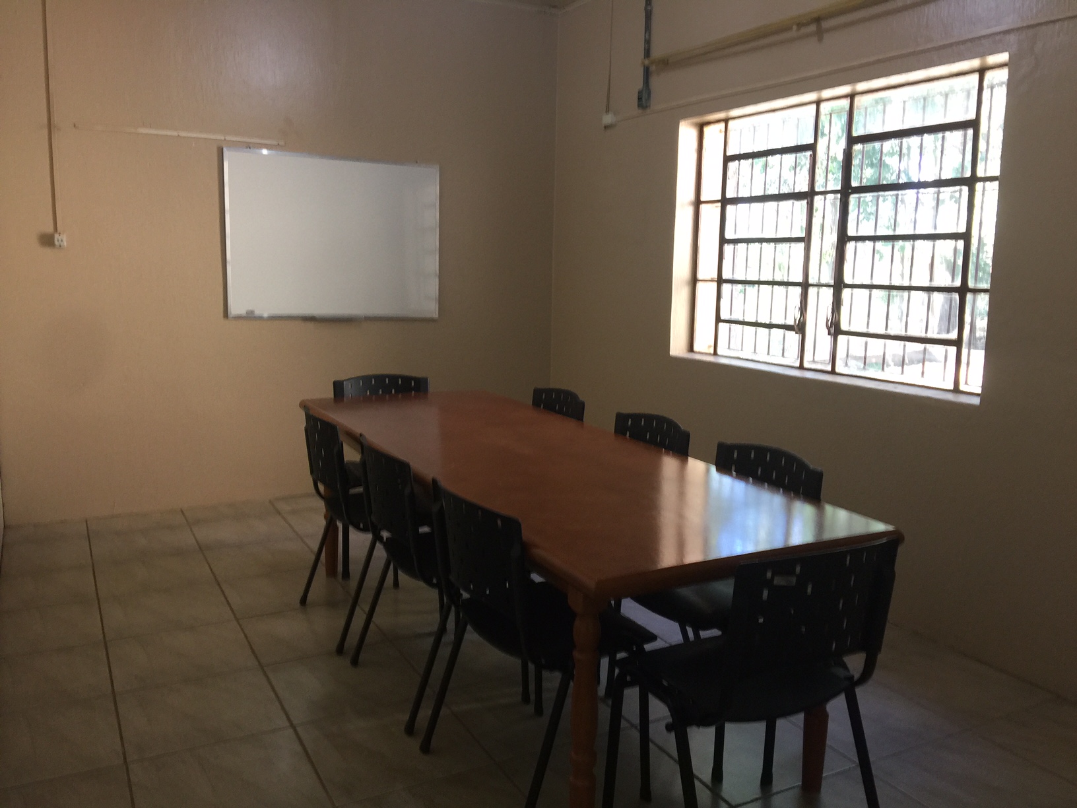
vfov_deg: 48.2
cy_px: 404
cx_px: 538
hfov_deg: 61.7
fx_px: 902
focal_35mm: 29
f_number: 2.2
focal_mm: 4.15
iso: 50
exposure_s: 1/30
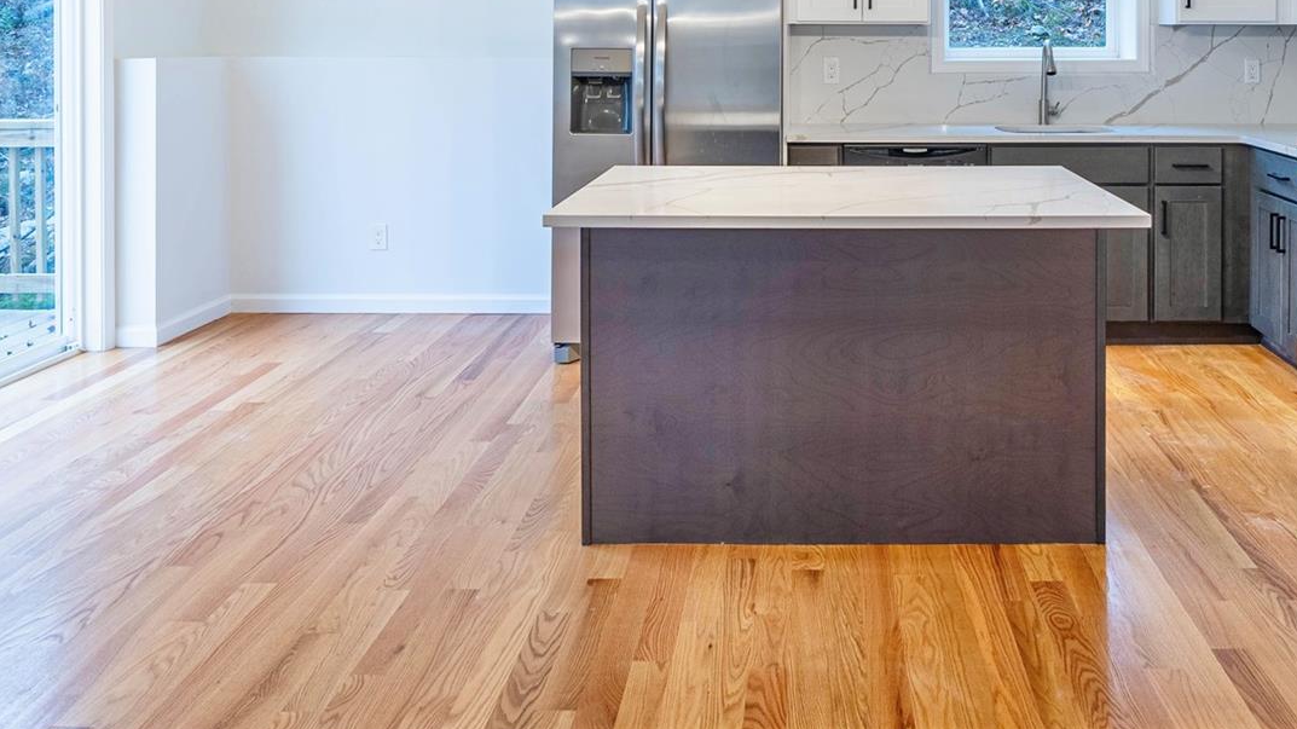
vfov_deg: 34.1
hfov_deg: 59.8
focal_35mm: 32
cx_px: 850
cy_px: 39
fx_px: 1100
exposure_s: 1/50
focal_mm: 16
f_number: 8
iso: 200
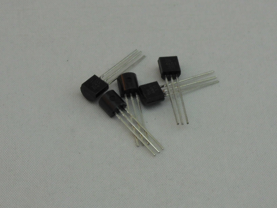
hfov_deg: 9.9
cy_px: 112
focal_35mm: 199
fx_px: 1592
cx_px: 130
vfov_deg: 7.5
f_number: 5.6
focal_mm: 15.9
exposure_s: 1/60
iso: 100
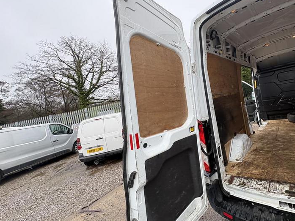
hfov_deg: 85.6
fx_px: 153
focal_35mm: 18
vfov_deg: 71.3
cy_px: 97
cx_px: 189
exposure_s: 1/189
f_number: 2.2
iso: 50
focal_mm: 2.22
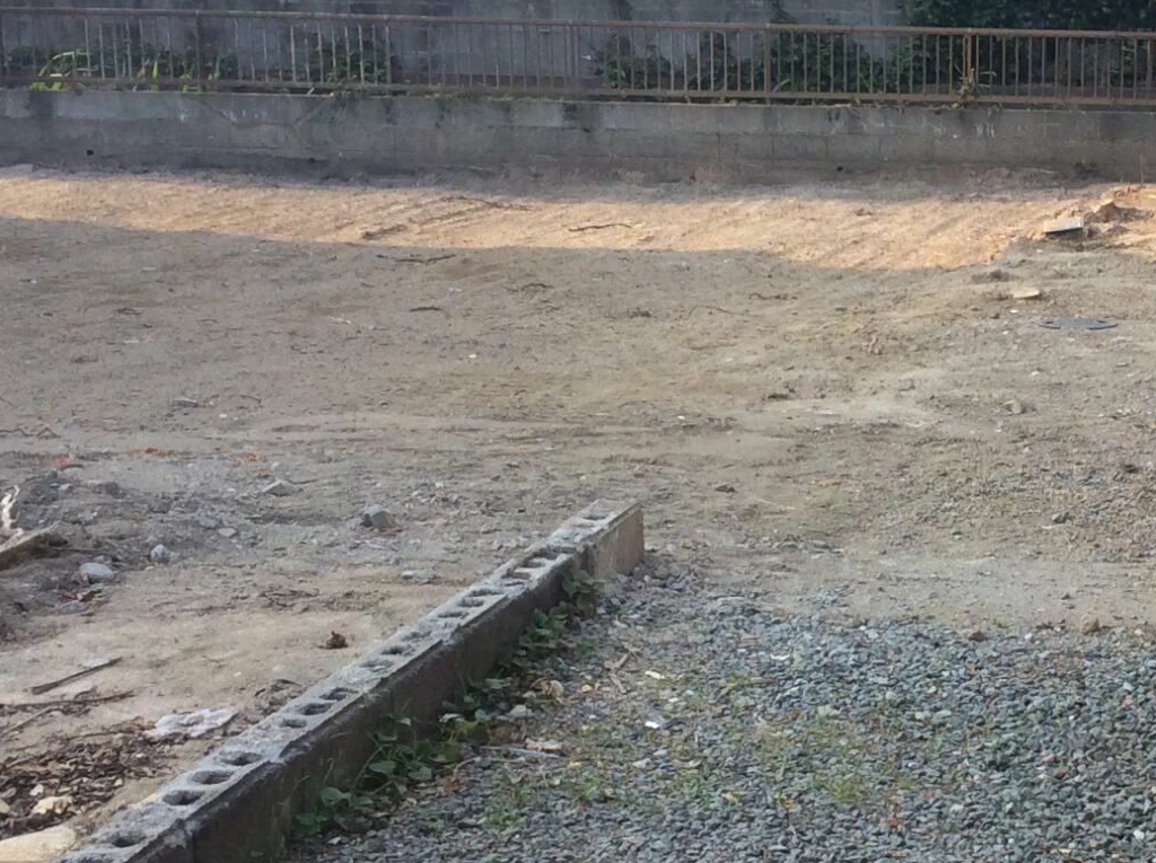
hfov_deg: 23.7
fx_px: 2668
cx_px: 1069
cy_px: 502
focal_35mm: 80
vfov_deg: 18.4
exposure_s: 1/394
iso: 32
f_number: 2.4
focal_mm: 3.3
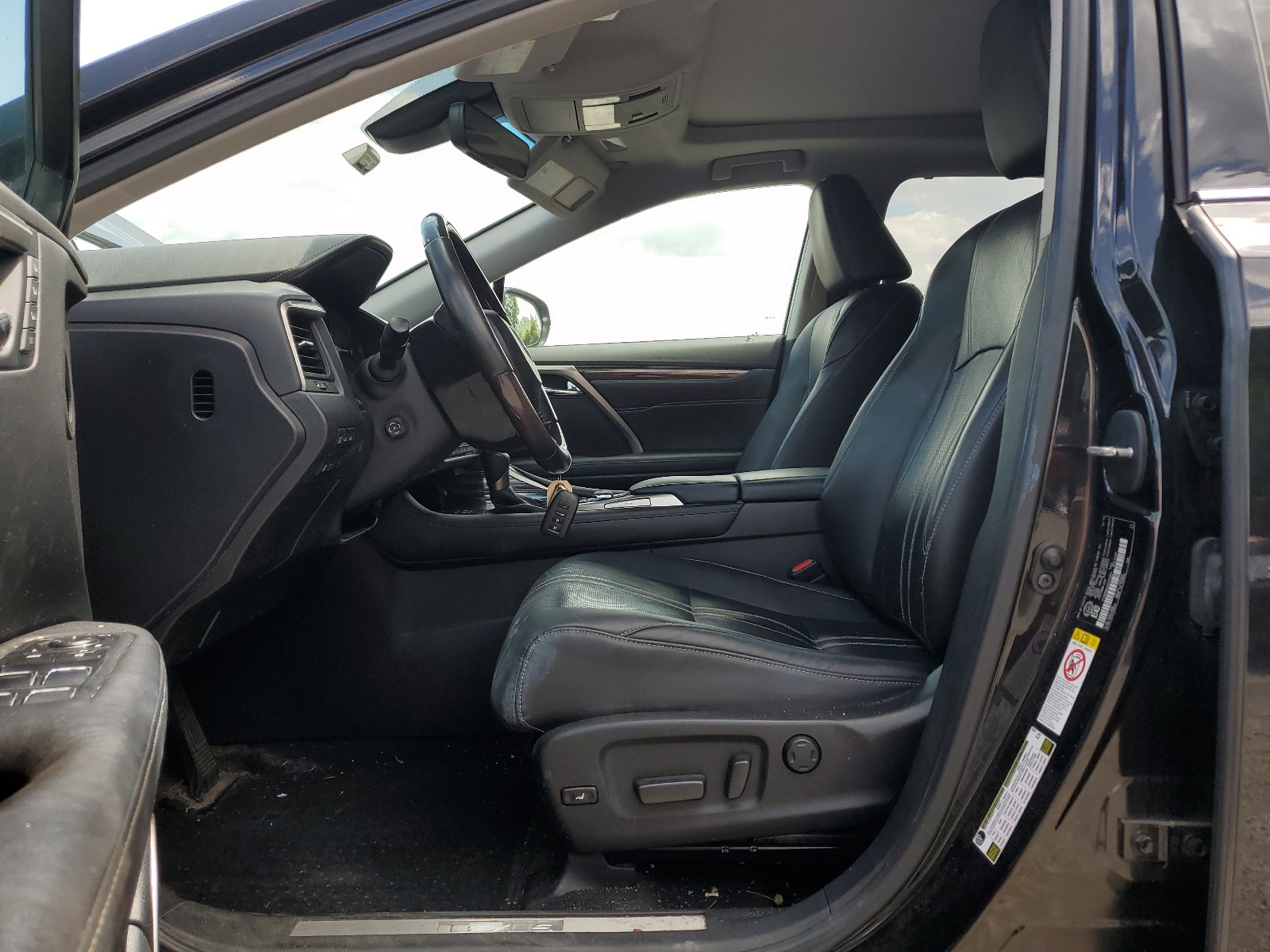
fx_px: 954
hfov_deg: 67.3
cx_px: 635
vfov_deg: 53.1
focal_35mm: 26
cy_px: 476
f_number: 1.5
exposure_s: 1/909
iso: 50
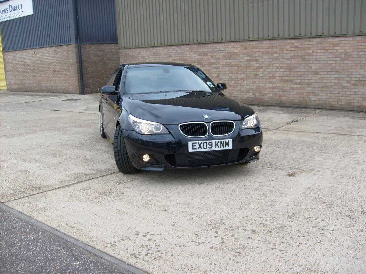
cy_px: 137
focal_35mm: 35
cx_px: 183
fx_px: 370
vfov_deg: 40.7
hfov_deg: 52.6
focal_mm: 5.8
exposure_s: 1/250
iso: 80
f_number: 2.8
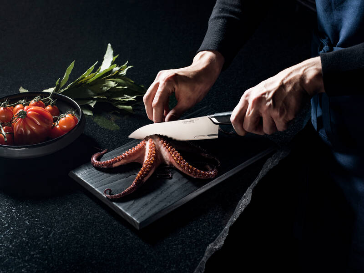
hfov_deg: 37.5
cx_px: 182
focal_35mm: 51
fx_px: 536
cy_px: 136
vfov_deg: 28.6
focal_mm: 80
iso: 100
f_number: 8
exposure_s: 1/500
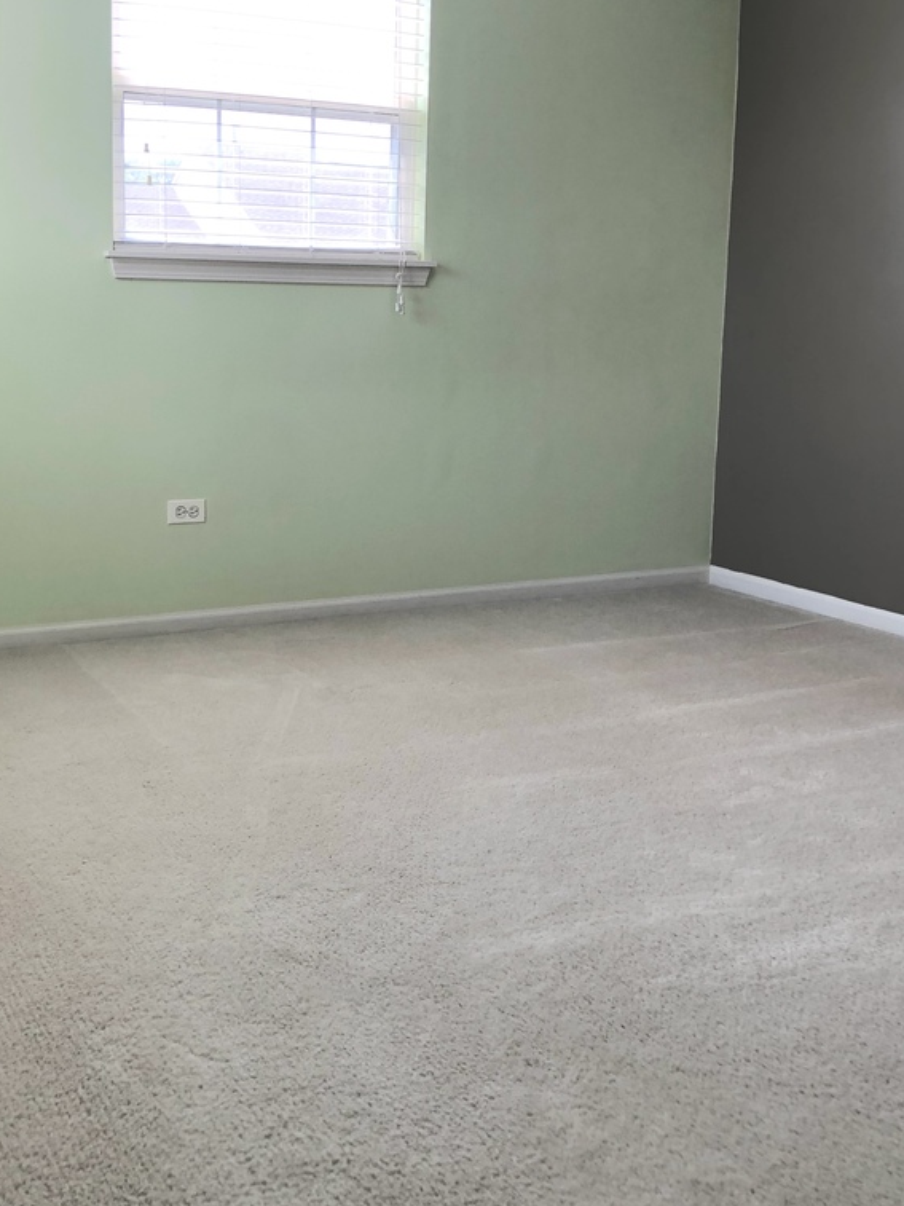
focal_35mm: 40
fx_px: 1393
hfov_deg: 35.9
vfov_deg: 46.6
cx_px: 394
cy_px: 493
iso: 40
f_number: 1.8
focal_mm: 4
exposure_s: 1/120
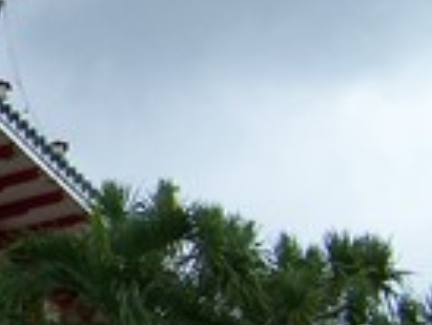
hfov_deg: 10.0
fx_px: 2211
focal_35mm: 177
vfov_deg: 8.4
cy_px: 249
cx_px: -527
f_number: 2.8
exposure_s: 1/320
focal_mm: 6.3
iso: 64
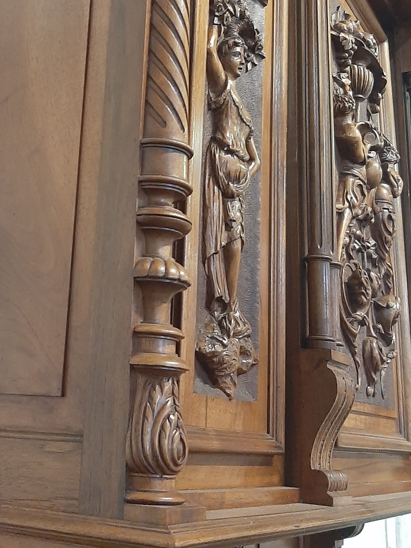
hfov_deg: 29.8
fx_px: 760
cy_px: 174
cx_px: 100
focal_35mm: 48
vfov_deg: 39.1
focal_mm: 3.93
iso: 320
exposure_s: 1/25
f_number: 1.7
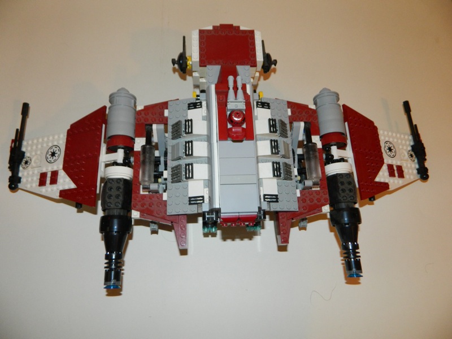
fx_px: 326
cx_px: 226
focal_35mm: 25
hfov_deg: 69.4
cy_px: 170
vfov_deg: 54.9
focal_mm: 4.5
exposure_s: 1/30
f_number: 3.1
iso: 200
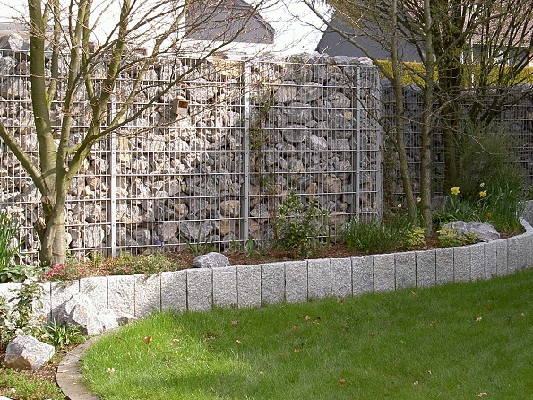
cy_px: 159
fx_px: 1139
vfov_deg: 19.9
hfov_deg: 26.3
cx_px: 304
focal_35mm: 74
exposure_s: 1/167
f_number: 5.5
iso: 100
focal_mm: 11.3
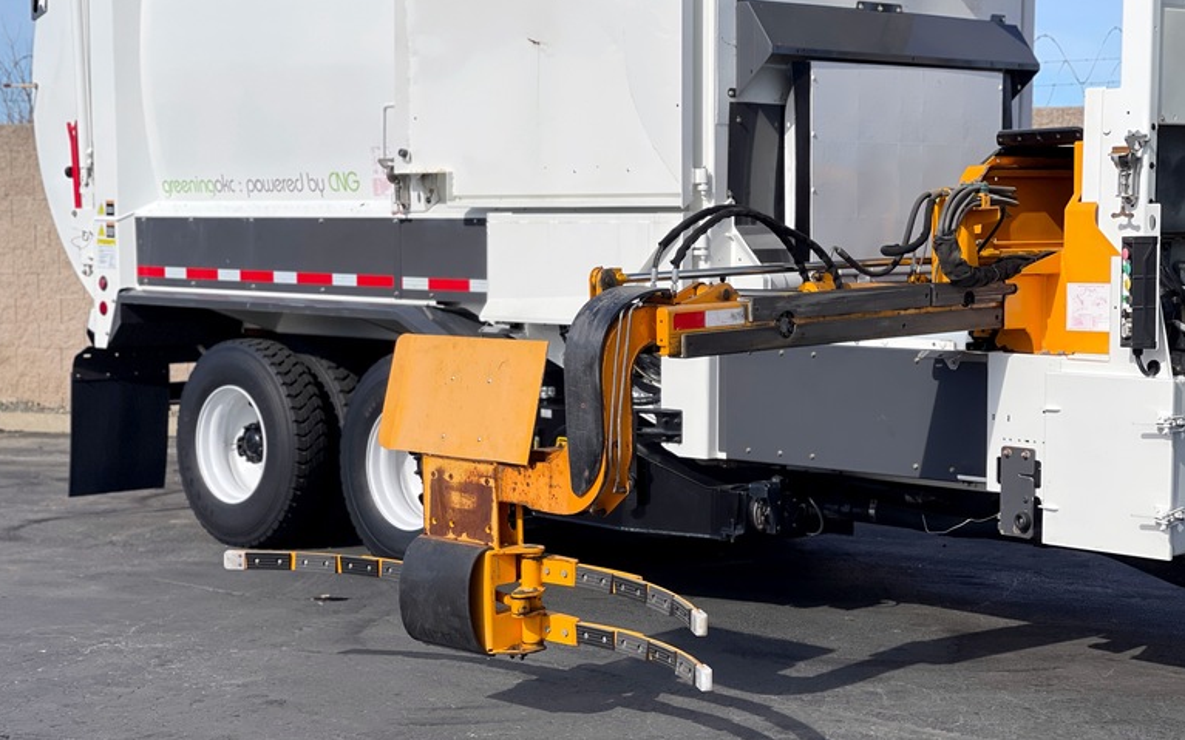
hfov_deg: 29.8
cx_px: 586
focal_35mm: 69
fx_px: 2228
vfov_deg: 18.9
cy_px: 392
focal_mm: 7.5
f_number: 2.2
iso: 32
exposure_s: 1/1908
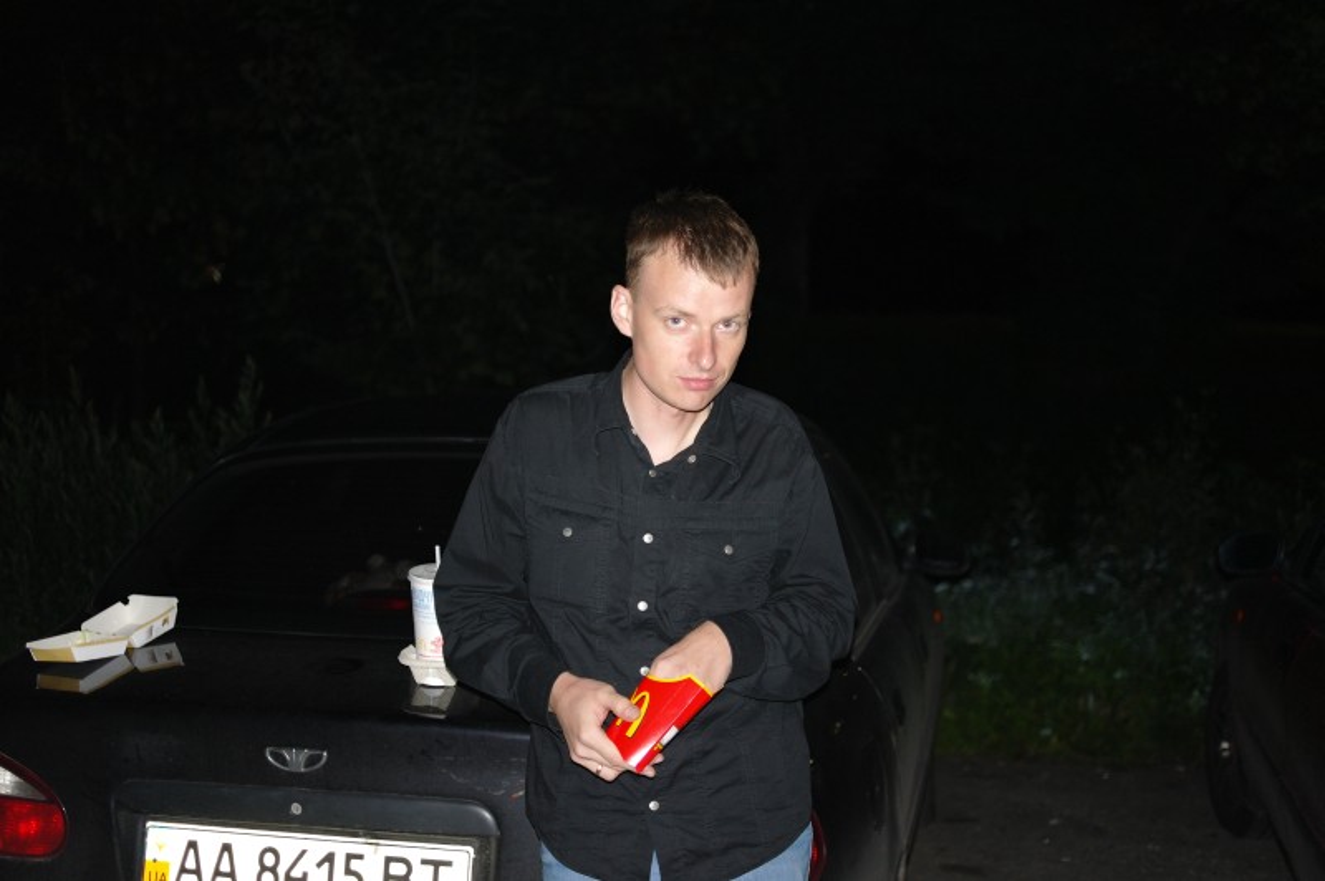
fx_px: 1692
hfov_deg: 42.8
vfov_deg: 29.2
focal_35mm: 46
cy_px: 440
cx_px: 662
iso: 200
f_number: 2
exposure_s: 1/50
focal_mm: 30
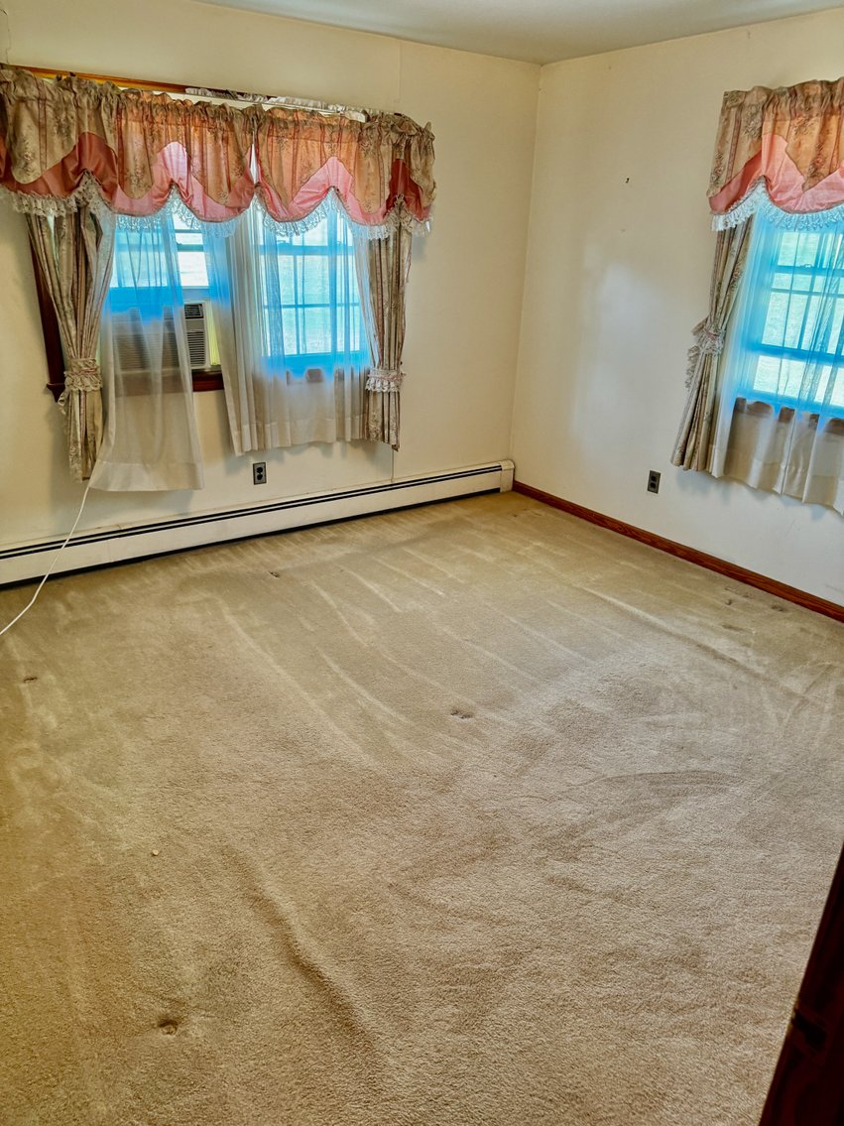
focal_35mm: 24
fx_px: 780
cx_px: 422
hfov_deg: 56.8
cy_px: 563
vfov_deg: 71.6
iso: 250
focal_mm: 6.76
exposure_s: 1/60
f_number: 1.78
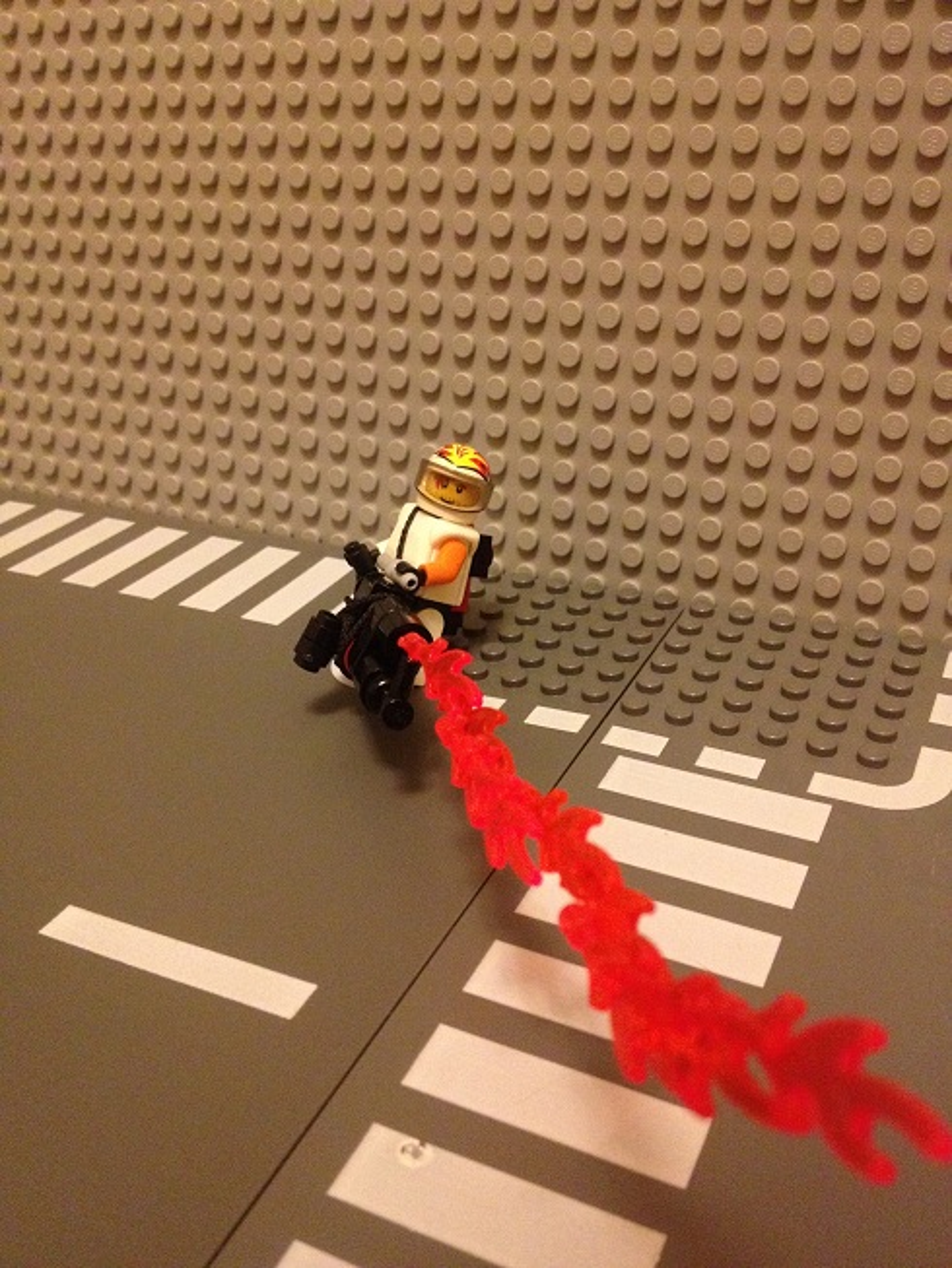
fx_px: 1283
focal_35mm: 35
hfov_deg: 40.7
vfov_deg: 52.6
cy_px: 634
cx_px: 476
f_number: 2.4
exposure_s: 1/15
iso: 400
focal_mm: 4.28
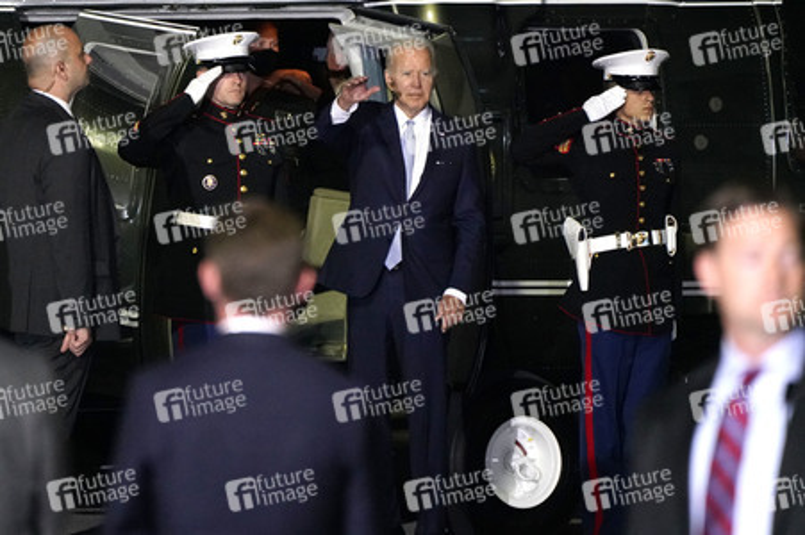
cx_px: 402
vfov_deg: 3.4
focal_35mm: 400
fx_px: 8938
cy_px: 268
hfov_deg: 5.2
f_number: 5.6
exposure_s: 1/200
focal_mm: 400
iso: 10000
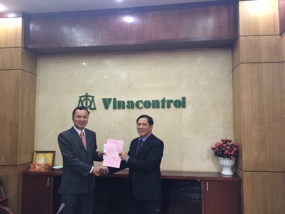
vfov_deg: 48.2
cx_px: 142
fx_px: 239
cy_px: 107
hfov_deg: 61.7
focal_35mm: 29
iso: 160
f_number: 2.2
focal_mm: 4.15
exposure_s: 1/17
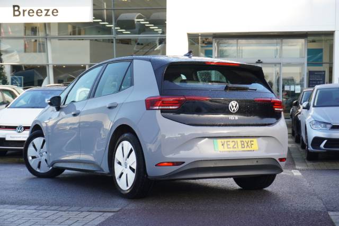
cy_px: 113
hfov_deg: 31.2
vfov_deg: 21.1
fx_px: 607
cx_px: 170
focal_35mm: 64
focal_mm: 43
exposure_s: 1/80
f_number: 5.6
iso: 250
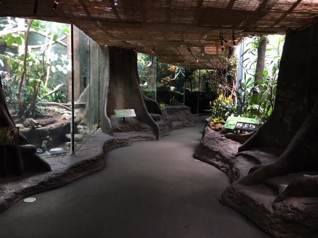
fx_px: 266
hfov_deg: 61.7
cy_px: 119
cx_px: 159
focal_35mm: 29
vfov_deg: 48.2
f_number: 2.2
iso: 200
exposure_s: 1/17
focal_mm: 4.15
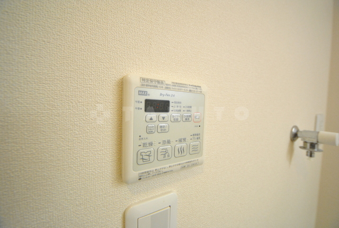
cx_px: 170
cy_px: 114
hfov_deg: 112.5
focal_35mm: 12
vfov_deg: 90.3
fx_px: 113
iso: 1600
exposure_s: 1/100
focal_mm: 8
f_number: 5
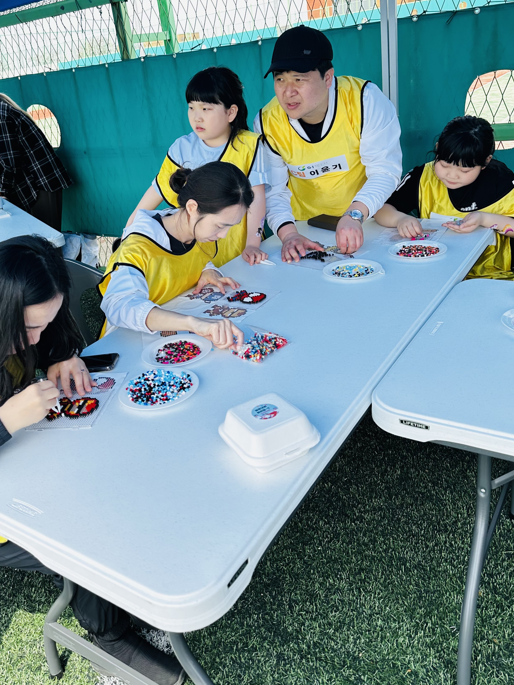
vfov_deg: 59.3
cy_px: 265
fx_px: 594
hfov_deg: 46.6
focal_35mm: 30
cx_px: 214
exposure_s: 1/1721
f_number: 1.78
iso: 80
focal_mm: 6.86
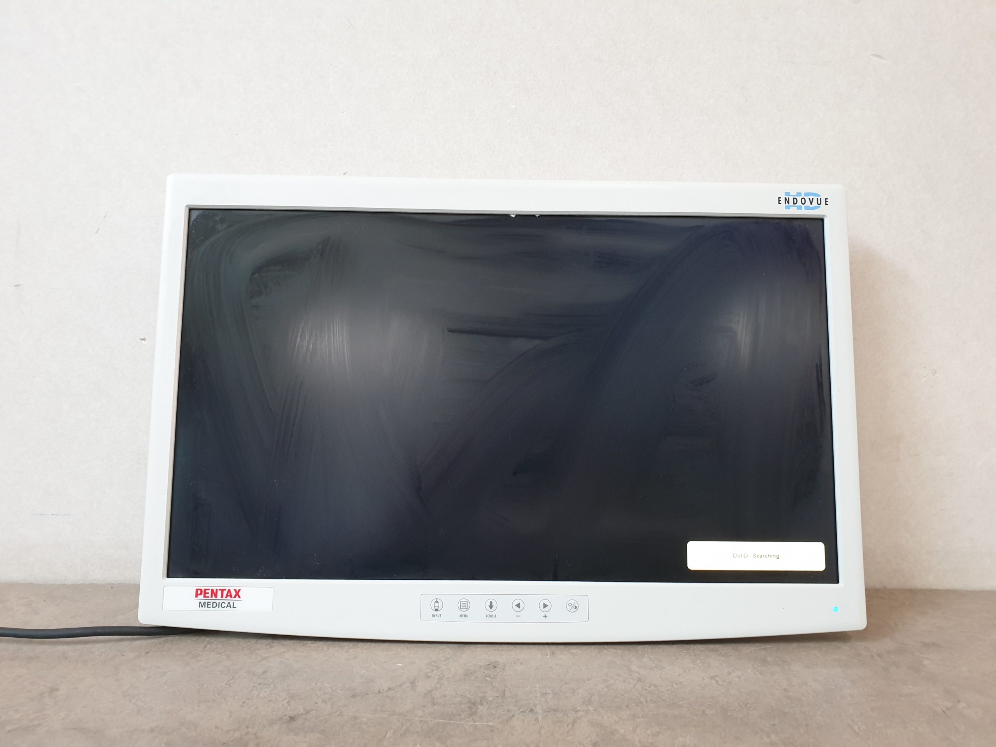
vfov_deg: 53.1
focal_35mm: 26
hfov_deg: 67.3
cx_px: 498
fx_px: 748
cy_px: 374
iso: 250
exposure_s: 1/25
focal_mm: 4.3
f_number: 2.4
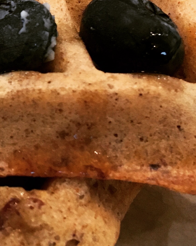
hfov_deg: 13.2
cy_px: -21
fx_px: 776
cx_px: -134
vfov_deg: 17.4
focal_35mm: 107
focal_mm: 4.15
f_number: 2.2
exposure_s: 1/30
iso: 100
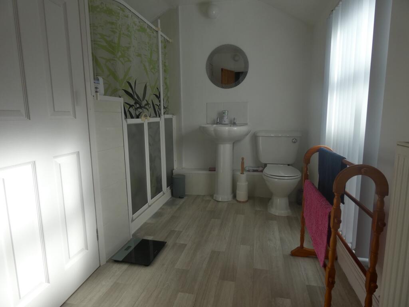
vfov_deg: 66.0
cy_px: 154
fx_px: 236
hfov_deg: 81.7
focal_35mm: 20
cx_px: 204
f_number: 2.8
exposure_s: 1/320
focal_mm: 3.6
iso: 80
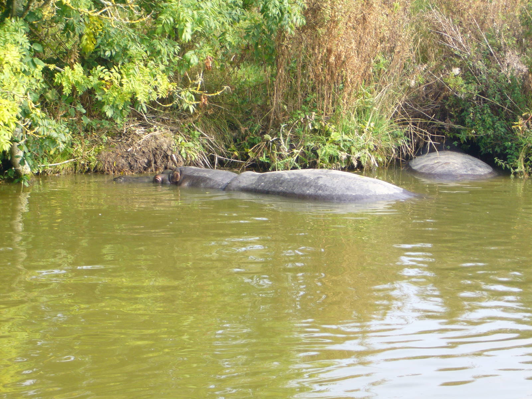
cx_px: 266
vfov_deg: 14.1
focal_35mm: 105
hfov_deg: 18.7
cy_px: 200
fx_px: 1614
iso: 80
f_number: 5
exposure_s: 1/60
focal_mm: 17.4
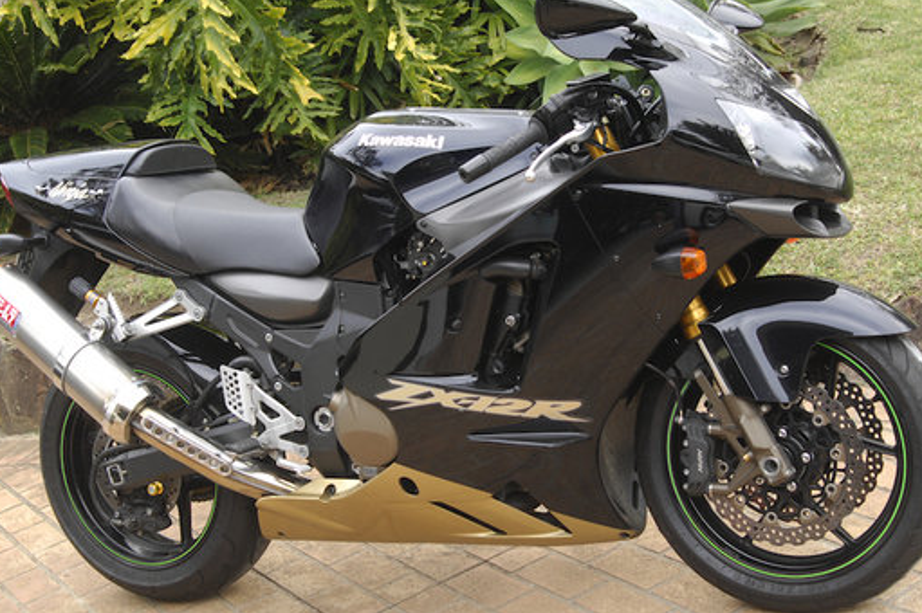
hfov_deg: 32.6
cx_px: 471
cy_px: 295
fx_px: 1576
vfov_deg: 22.0
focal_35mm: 62
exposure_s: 1/125
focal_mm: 35
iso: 400
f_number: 7.1
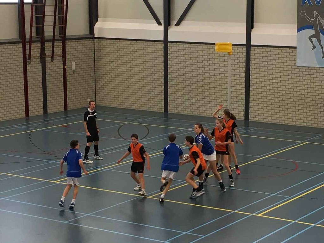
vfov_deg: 48.2
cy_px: 122
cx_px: 162
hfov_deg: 61.7
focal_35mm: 29
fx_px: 271
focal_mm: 4.15
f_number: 2.2
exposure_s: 1/33
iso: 32
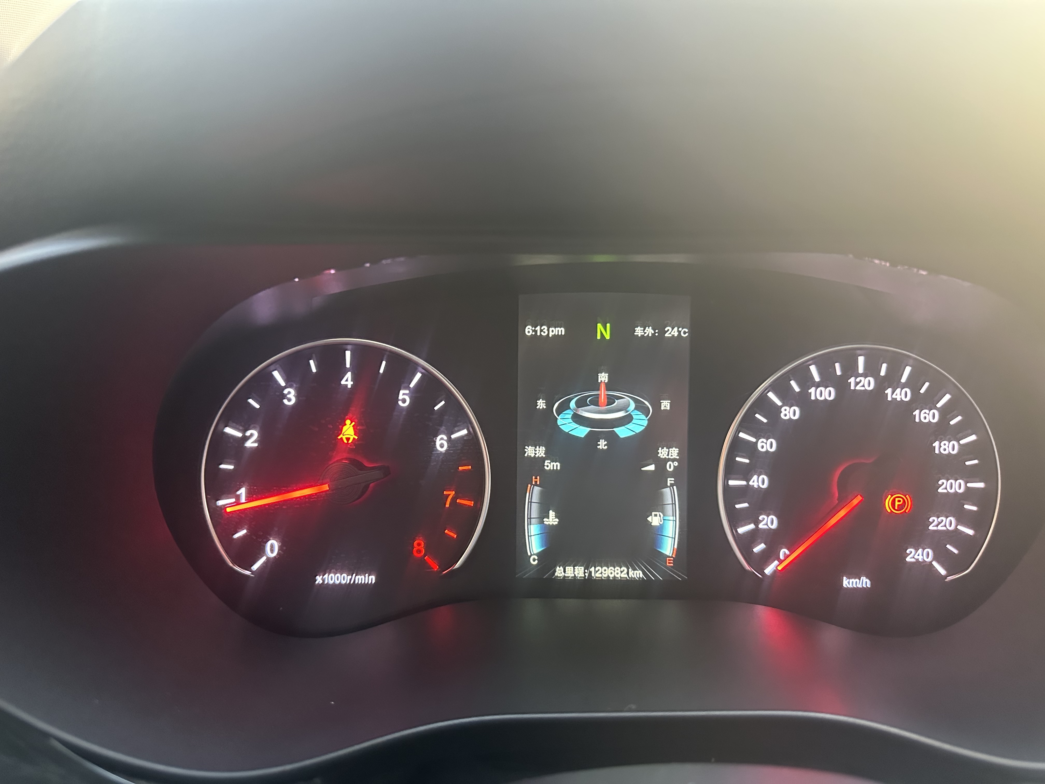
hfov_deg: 71.6
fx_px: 725
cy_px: 392
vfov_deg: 56.8
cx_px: 522
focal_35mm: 24
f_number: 1.78
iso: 800
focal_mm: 6.86
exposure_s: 1/60
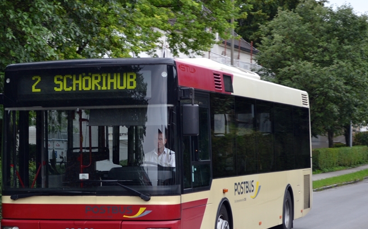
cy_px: 145
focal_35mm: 108
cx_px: 123
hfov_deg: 19.3
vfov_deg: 12.1
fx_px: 1081
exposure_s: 1/125
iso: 180
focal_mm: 45
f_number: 5.6
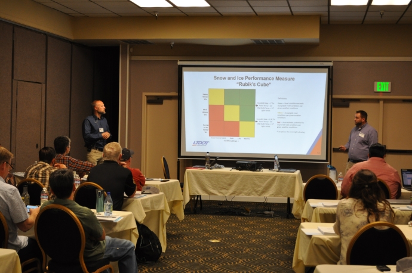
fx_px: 686
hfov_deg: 33.4
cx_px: 206
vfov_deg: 22.6
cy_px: 136
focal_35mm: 60
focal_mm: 40
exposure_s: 1/30
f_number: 5.3
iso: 800
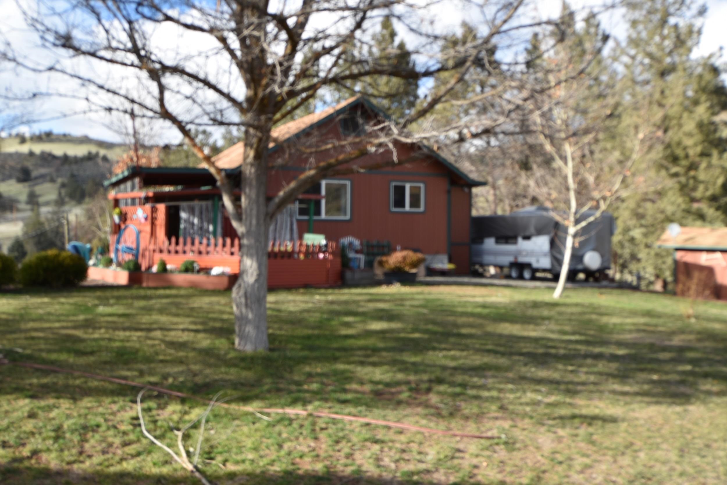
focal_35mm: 36
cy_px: 242
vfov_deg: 36.9
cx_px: 364
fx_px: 727
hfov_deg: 53.1
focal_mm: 24
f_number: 8
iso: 100
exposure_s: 1/100
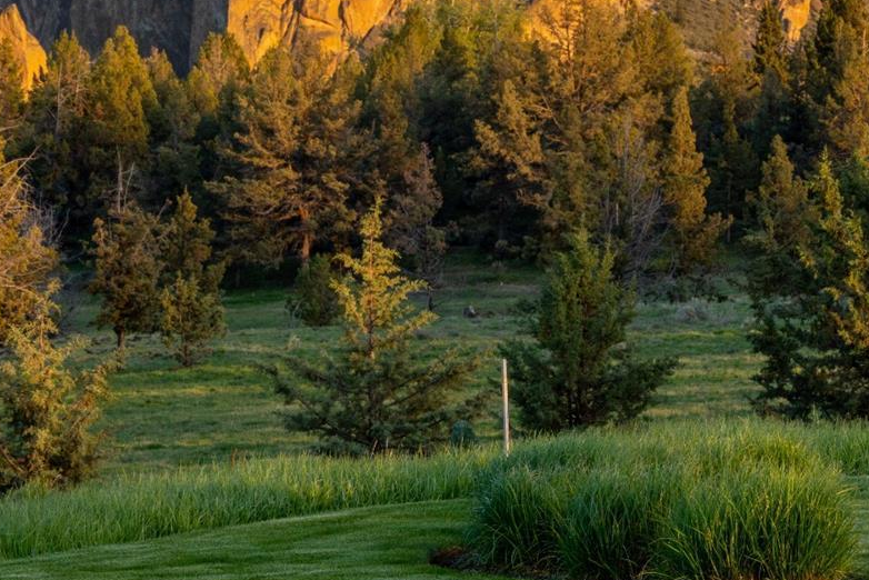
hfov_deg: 9.8
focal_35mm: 210
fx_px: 5070
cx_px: 638
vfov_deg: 6.5
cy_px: 139
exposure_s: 1/40
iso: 200
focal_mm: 73
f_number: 11
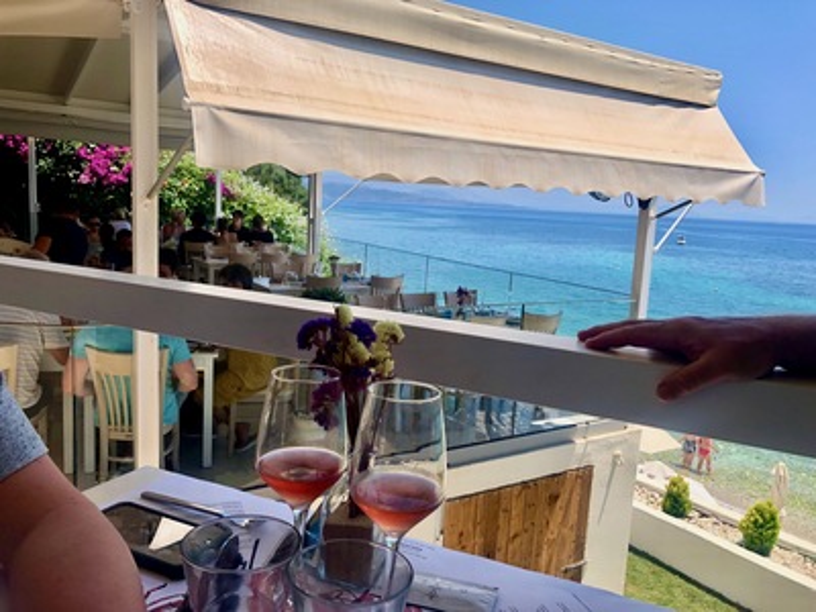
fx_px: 660
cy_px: 306
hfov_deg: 63.4
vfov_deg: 49.7
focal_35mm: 28
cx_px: 408
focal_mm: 3.99
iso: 20
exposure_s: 1/2404
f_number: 1.8
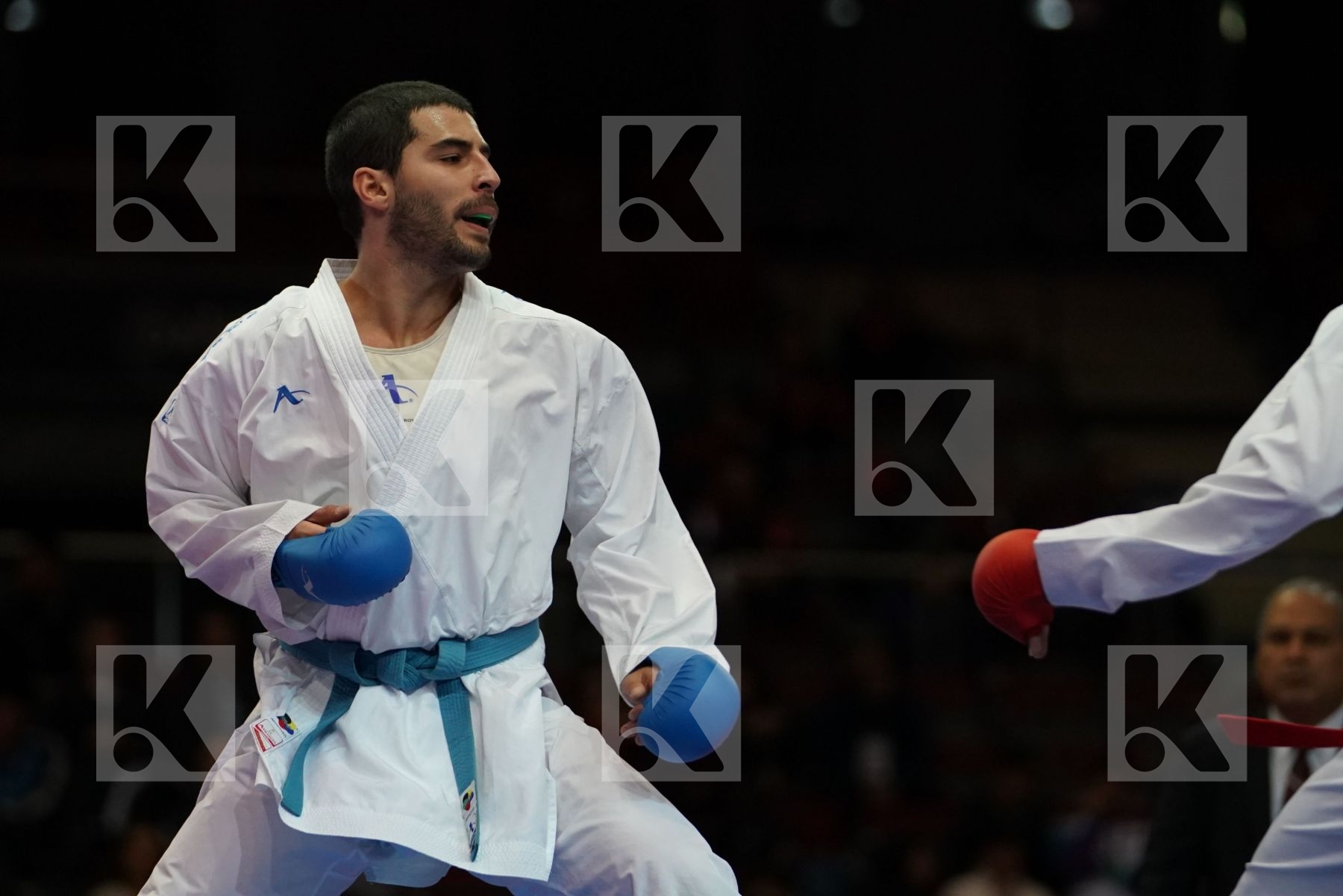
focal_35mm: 231
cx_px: 672
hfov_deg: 8.9
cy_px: 448
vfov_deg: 5.9
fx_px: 8617
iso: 2500
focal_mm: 154
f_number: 2.8
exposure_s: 1/1000
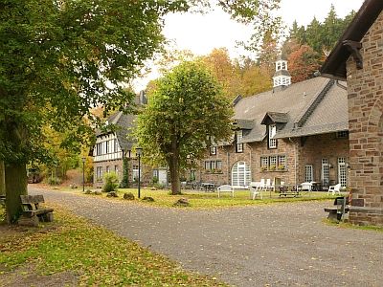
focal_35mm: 35
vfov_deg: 40.7
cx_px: 192
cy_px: 144
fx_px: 387
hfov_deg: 52.6
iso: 200
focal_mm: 7.4
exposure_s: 1/200
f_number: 5
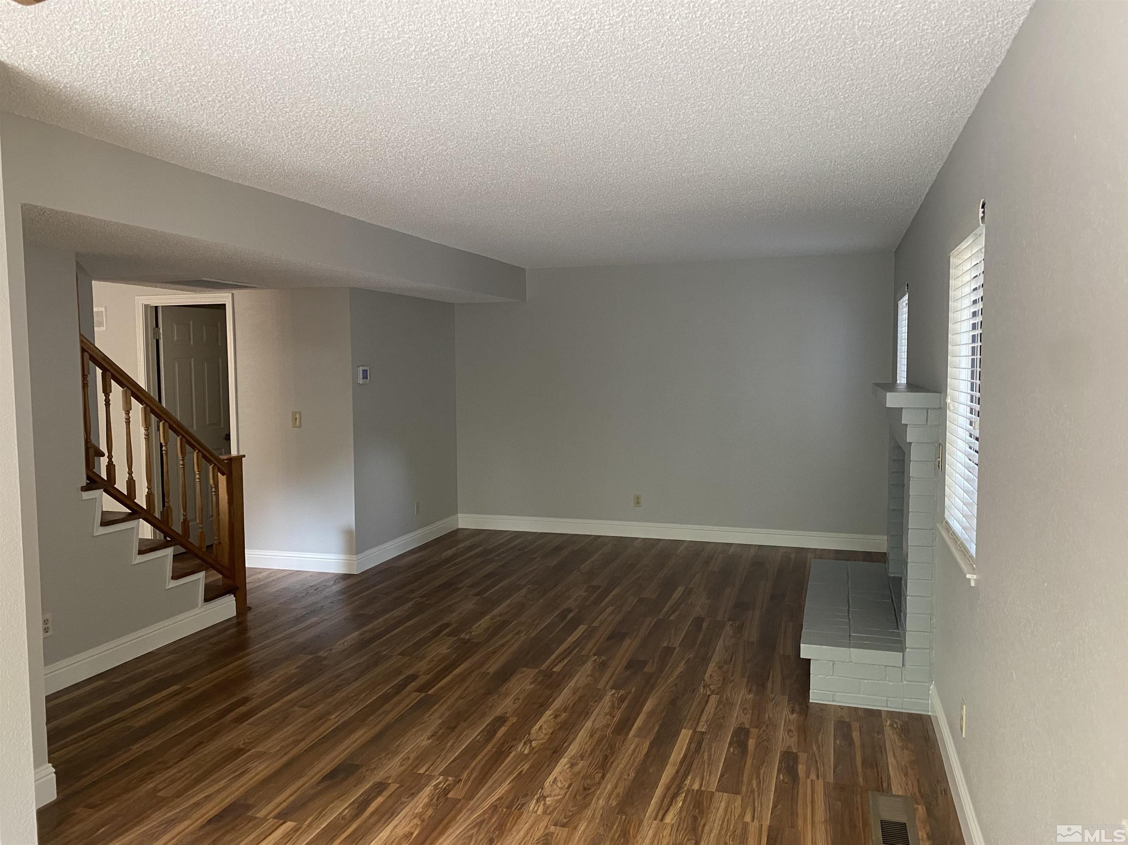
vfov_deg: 53.1
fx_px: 847
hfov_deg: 67.3
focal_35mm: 26
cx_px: 564
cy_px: 422
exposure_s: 1/60
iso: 250
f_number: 1.8
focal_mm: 4.25
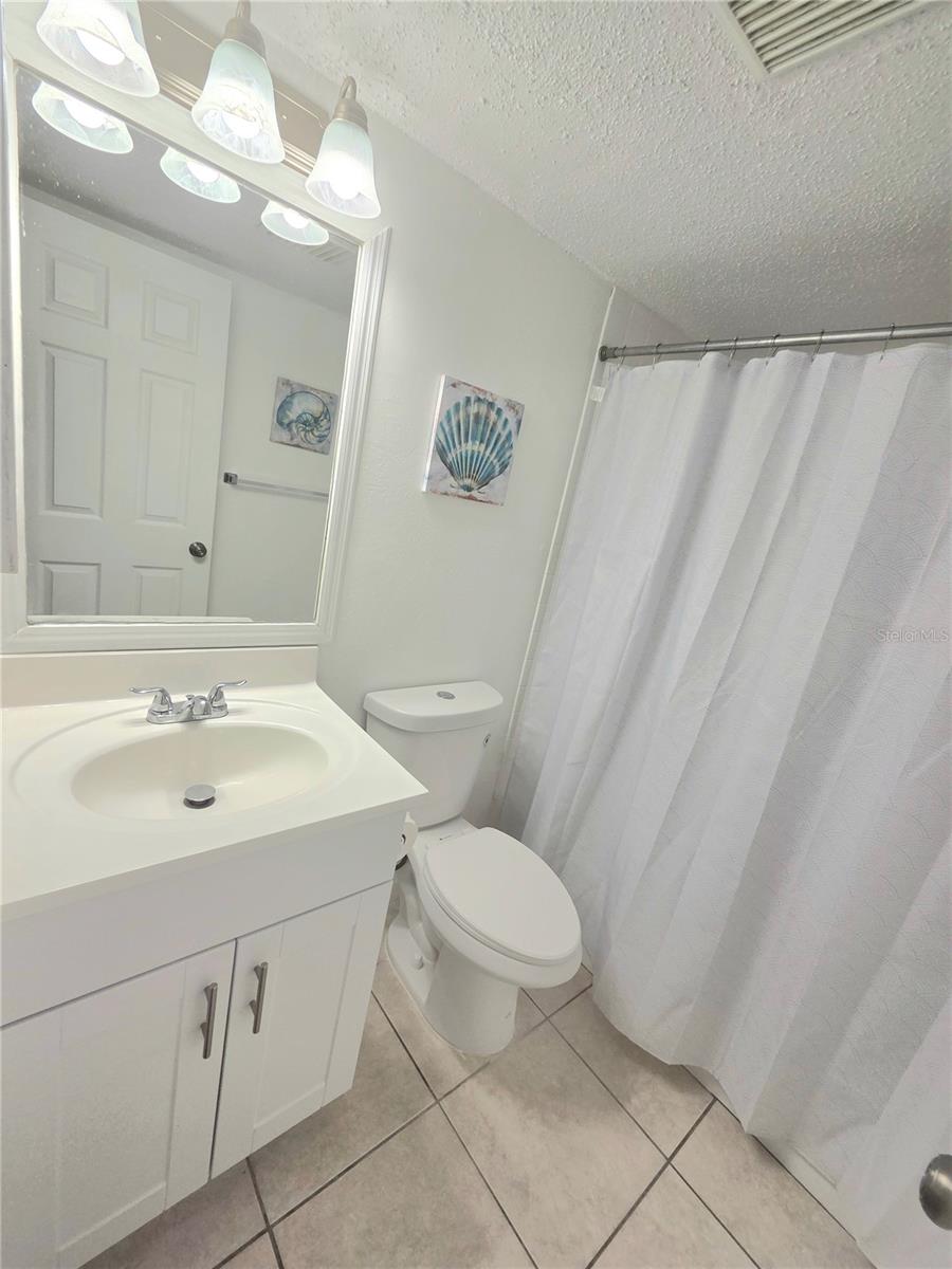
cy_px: 634
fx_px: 477
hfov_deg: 89.9
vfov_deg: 106.2
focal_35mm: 13
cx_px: 476
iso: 50
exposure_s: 1/120
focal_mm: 2.2
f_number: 2.2
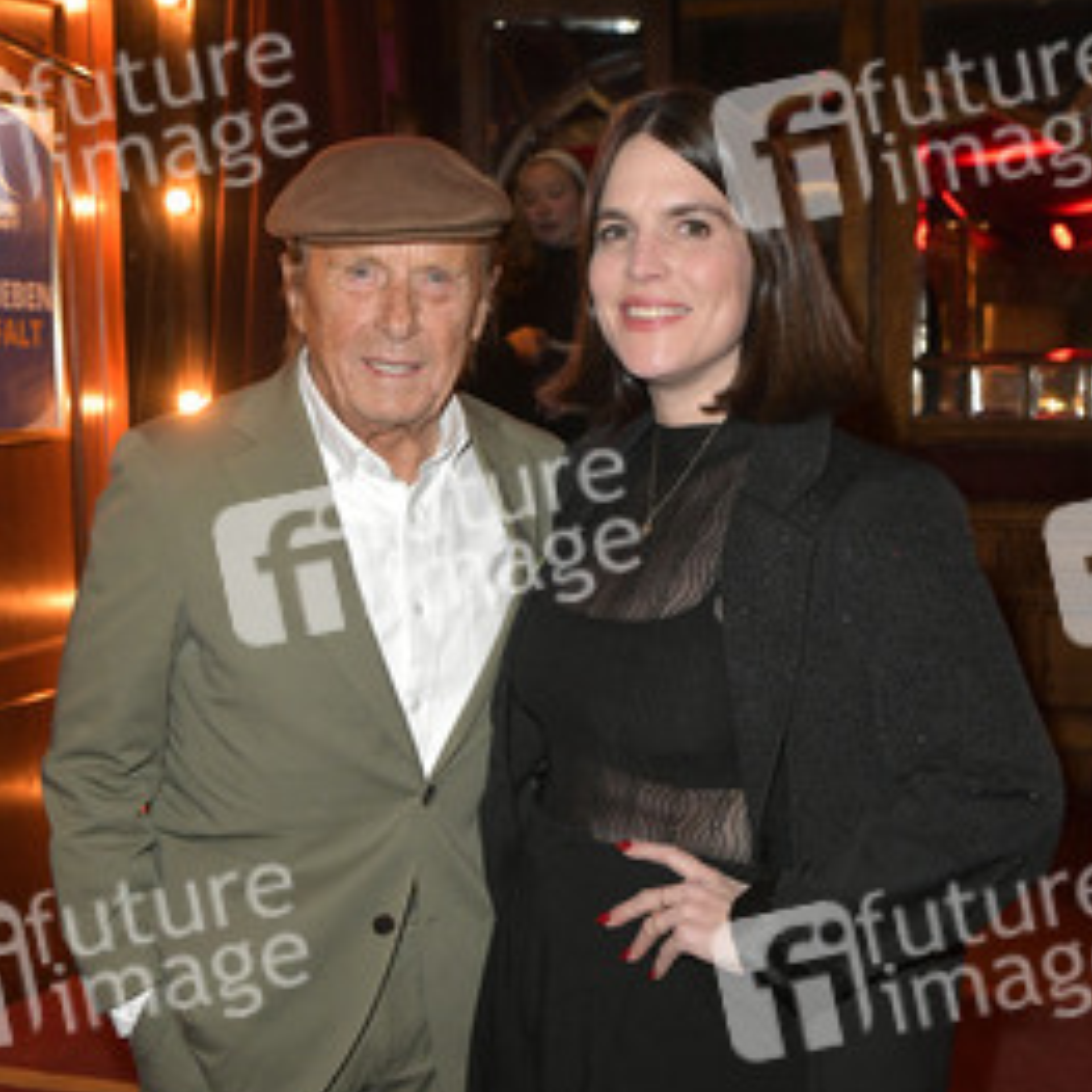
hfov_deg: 34.7
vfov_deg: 34.3
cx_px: 548
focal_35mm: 49
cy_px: 756
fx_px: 1749
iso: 2500
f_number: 6.3
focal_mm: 38
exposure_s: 1/200
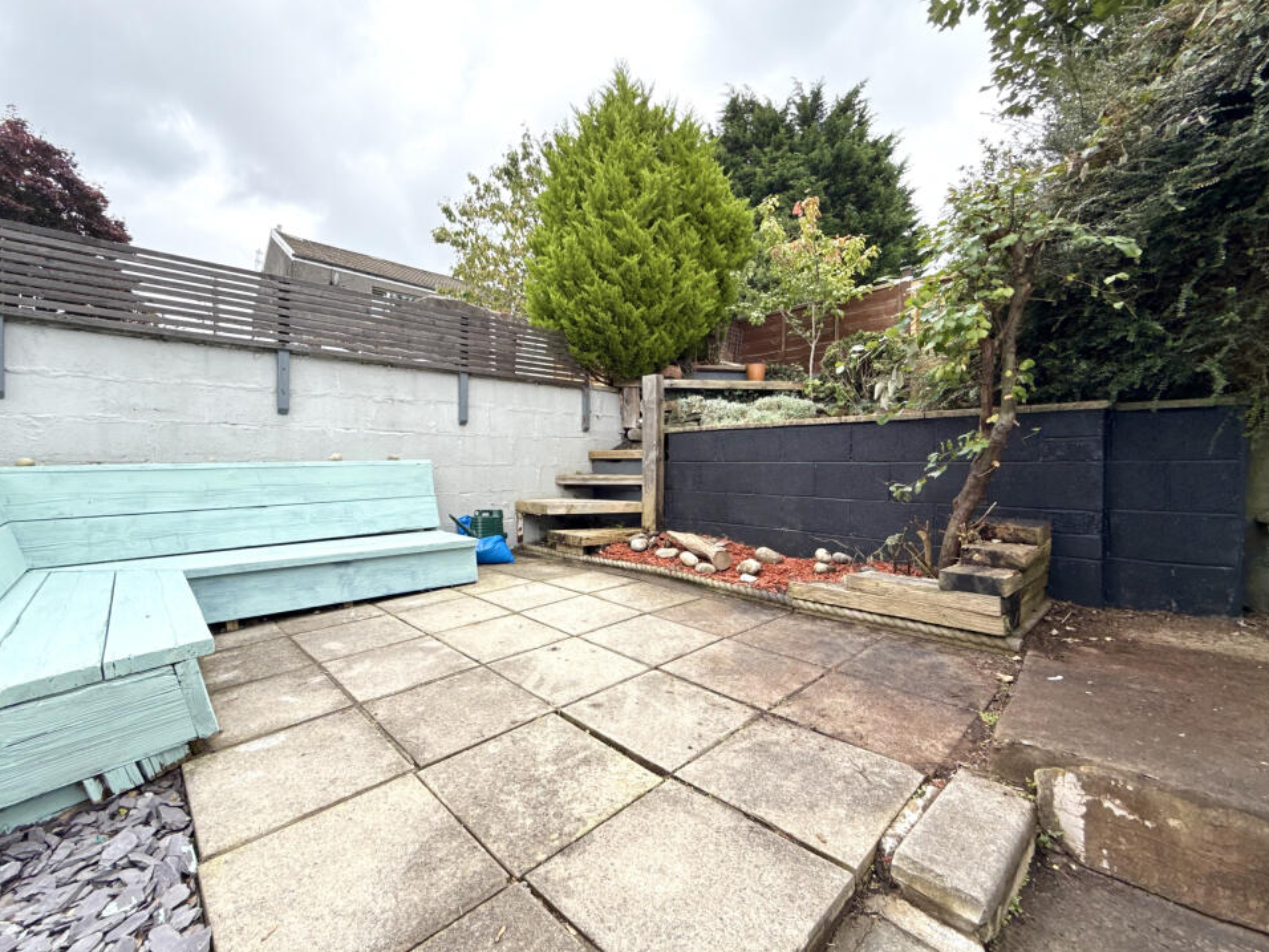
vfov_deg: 81.7
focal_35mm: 15
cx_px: 597
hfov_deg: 98.1
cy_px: 471
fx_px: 550
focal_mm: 2.22
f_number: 2.2
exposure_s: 1/214
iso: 50
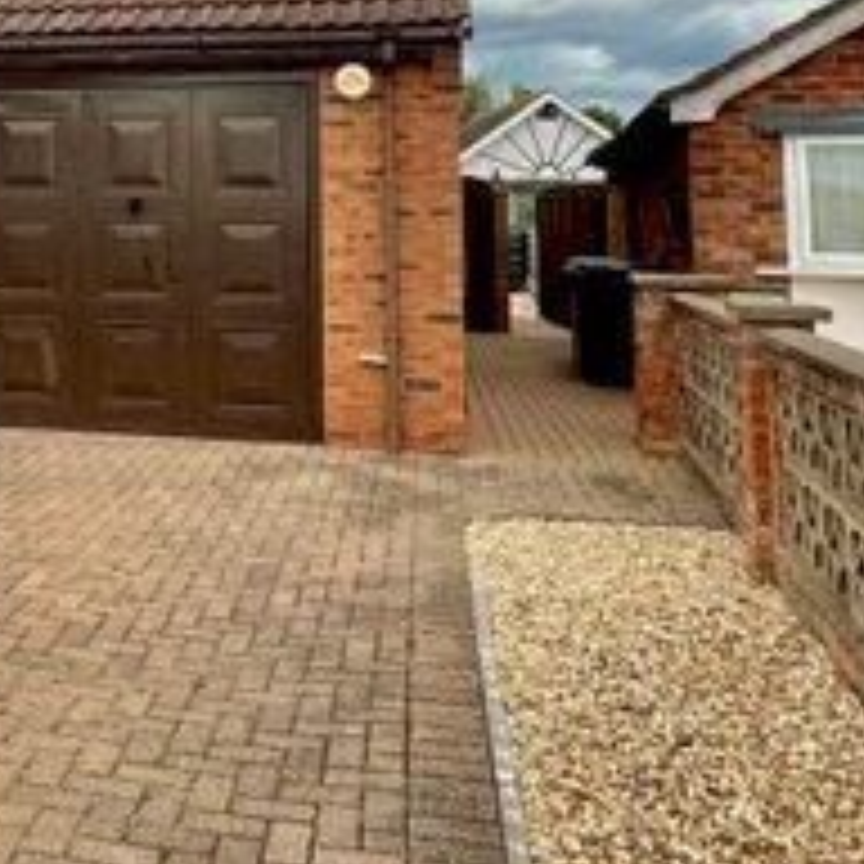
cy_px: 83
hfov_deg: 35.1
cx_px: 68
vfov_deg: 35.3
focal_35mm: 45
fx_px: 1271
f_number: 2.2
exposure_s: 1/1531
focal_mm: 2.22
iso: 40
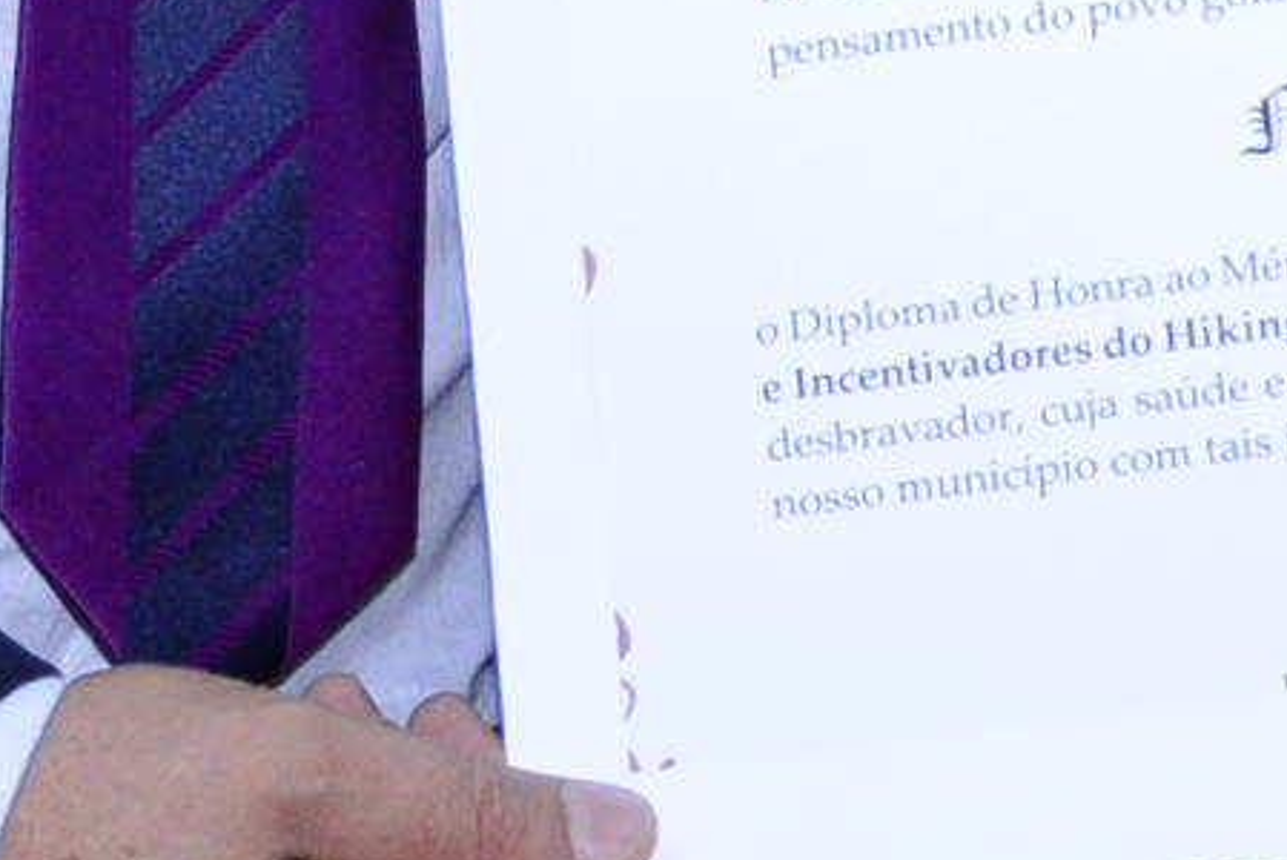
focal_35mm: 442
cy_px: -1611
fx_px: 15811
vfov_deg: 3.1
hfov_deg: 4.6
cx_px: 1717
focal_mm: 66
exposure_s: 1/125
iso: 2000
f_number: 5.3
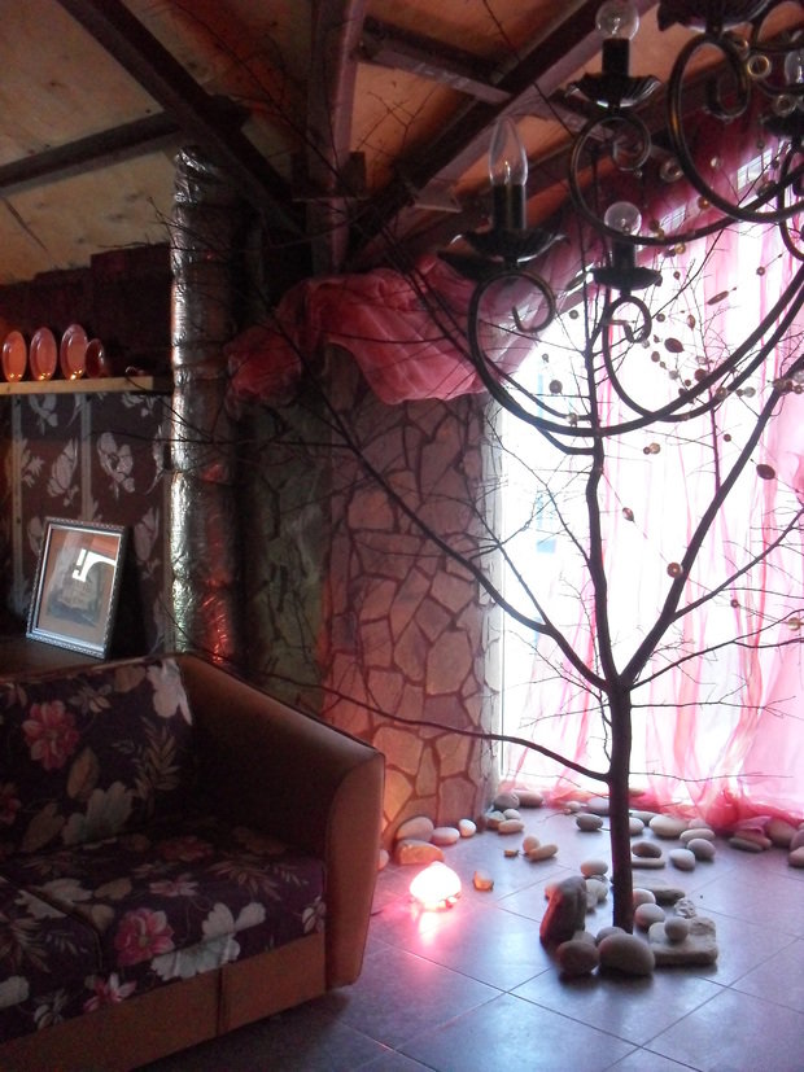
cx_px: 402
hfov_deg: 37.7
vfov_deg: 49.0
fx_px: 1177
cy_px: 536
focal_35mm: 38
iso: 320
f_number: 2.8
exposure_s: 1/15
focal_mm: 6.3
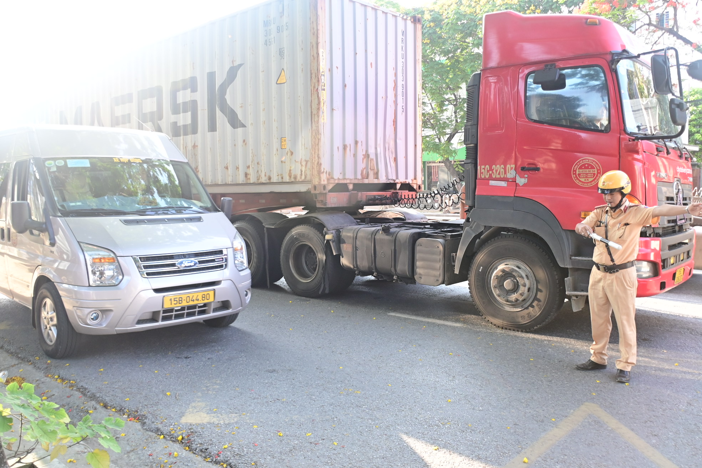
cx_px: 351
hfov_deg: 61.9
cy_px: 234
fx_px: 585
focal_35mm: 30
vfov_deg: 43.6
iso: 500
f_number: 3.5
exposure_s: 1/200
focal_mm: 20
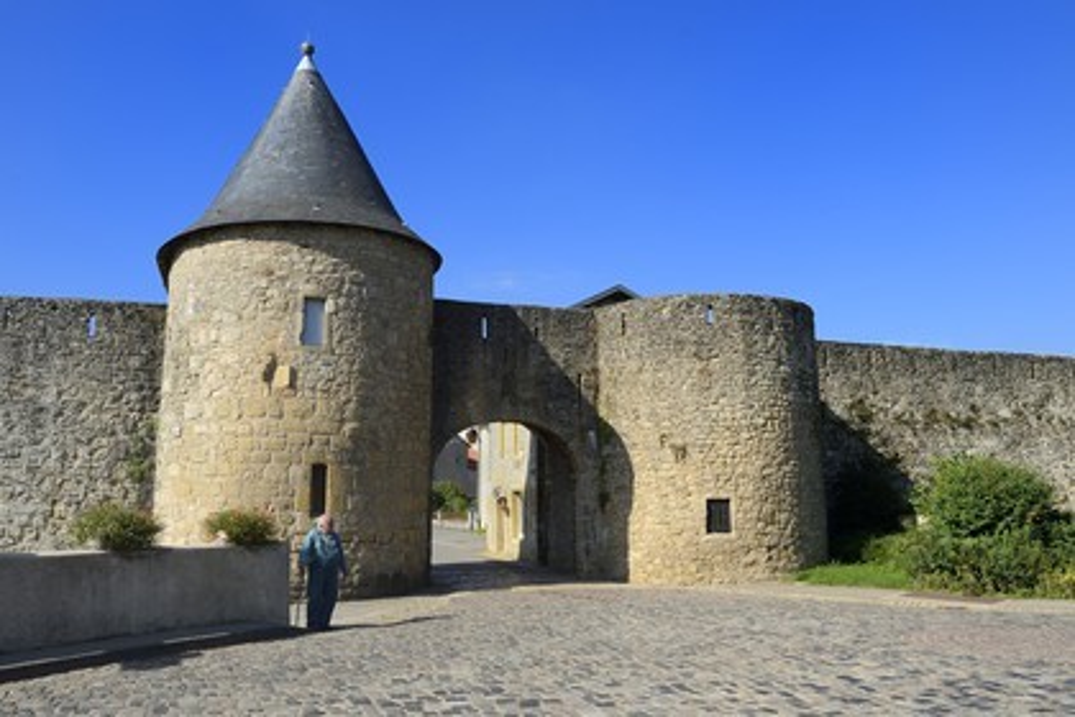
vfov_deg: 45.0
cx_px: 538
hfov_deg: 63.7
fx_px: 866
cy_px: 358
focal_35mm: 29
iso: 200
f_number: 11
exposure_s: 1/250
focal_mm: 29
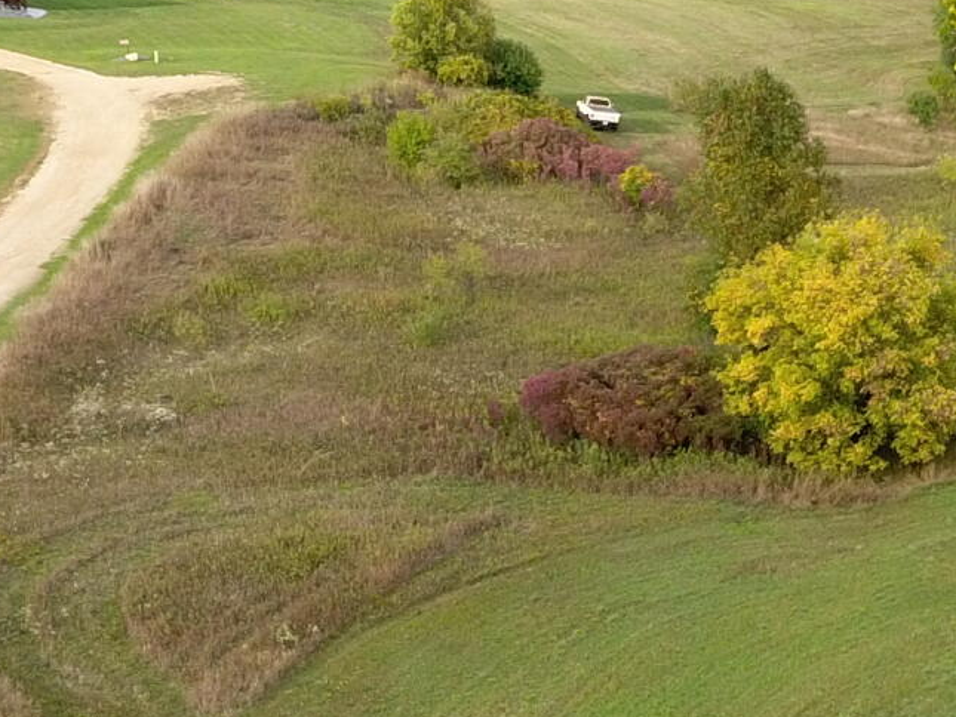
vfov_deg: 15.9
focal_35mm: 93
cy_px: 412
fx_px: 2569
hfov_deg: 20.0
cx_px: 1092
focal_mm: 3.61
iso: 100
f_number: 2.8
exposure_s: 1/201
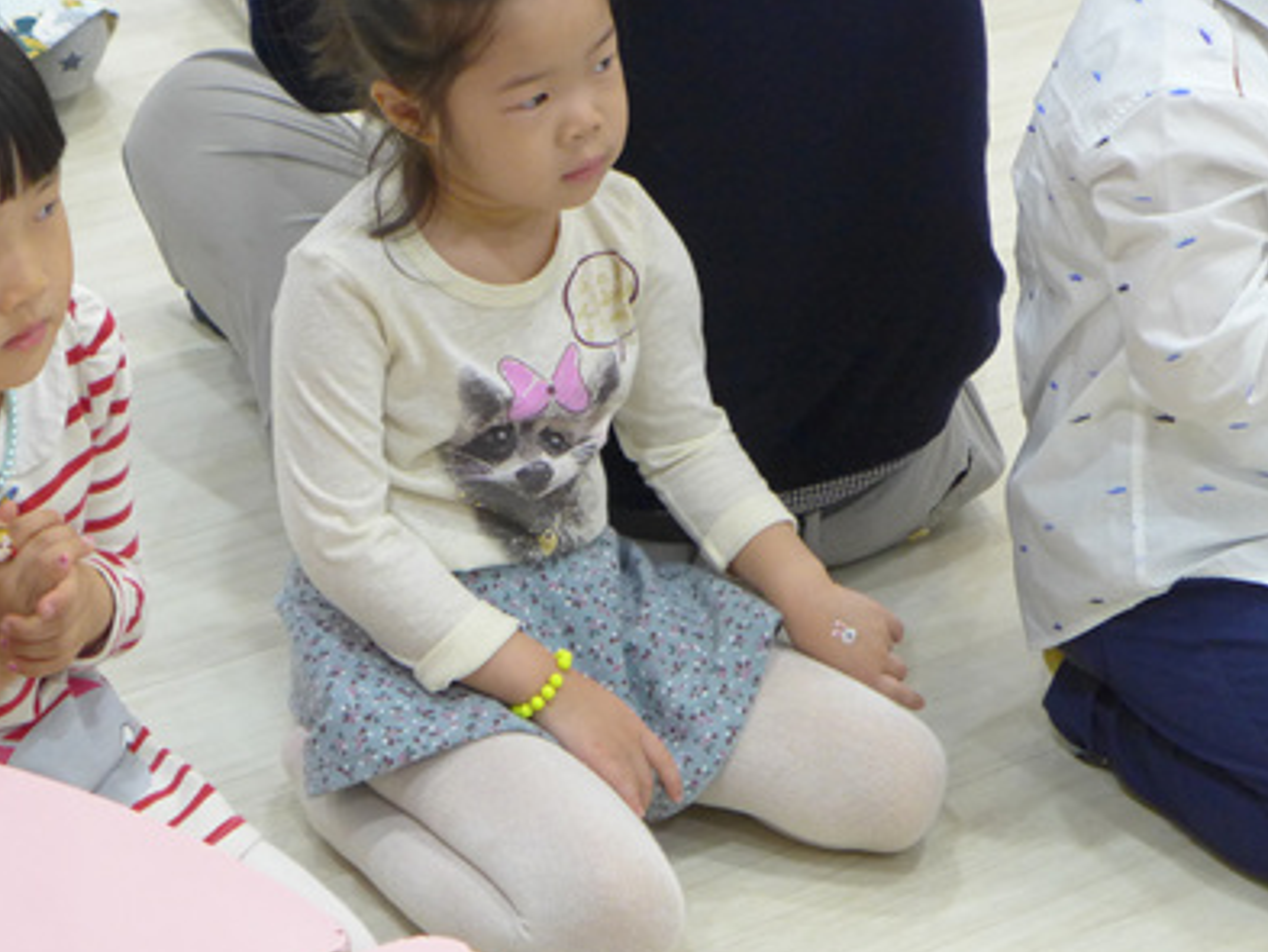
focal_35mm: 122
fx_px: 4470
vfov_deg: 12.1
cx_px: 558
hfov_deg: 16.1
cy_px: 200
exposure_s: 1/100
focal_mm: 14.7
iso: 400
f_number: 2.2
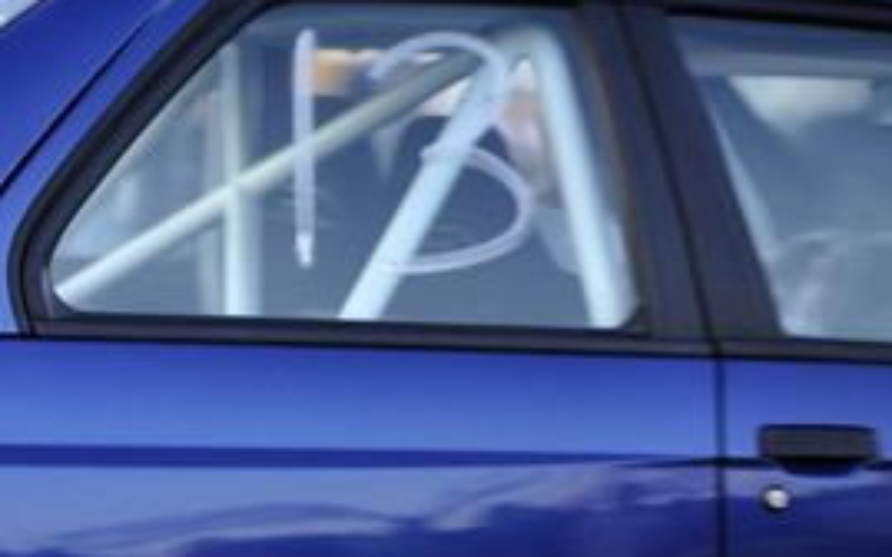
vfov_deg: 10.2
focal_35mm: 127
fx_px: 3092
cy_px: 489
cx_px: -159
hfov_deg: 15.8
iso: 220
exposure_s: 1/125
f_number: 2.2
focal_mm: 35
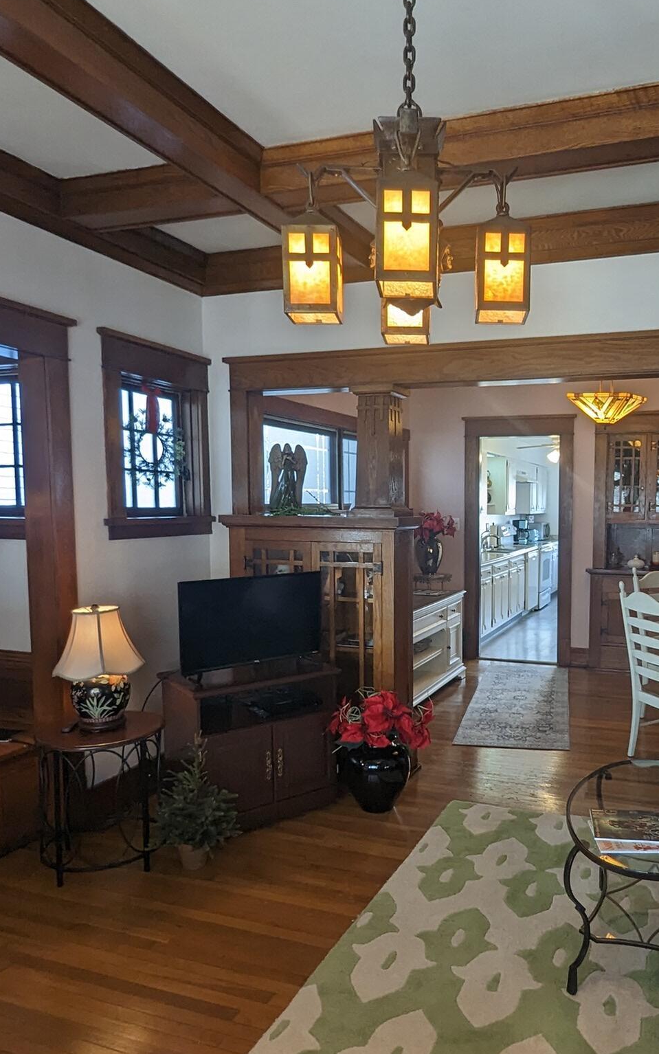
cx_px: 458
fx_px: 661
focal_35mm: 23
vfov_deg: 77.1
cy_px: 562
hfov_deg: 51.7
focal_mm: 1.95
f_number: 2.2
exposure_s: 1/40
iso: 91
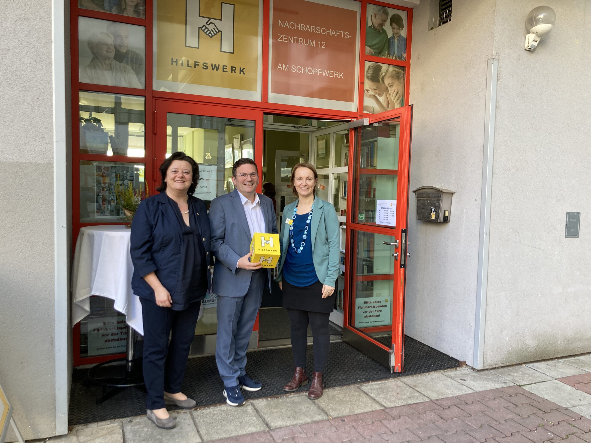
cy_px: 222
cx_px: 296
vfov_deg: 49.7
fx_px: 478
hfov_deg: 63.4
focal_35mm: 28
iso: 64
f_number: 1.8
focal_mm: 3.99
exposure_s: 1/121
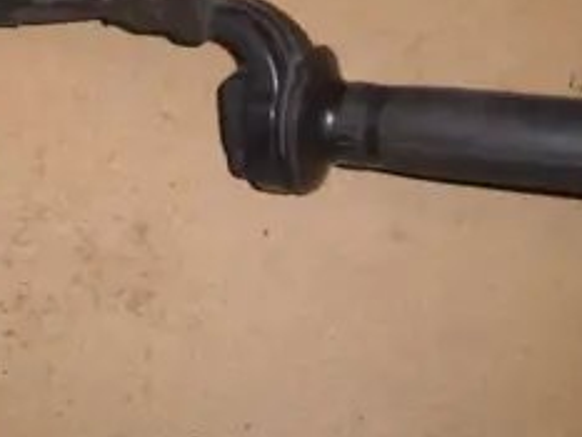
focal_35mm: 72
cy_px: -10
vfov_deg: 19.8
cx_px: 167
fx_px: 1211
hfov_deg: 26.8
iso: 50
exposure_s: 1/30
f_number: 7.1
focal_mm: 5.8
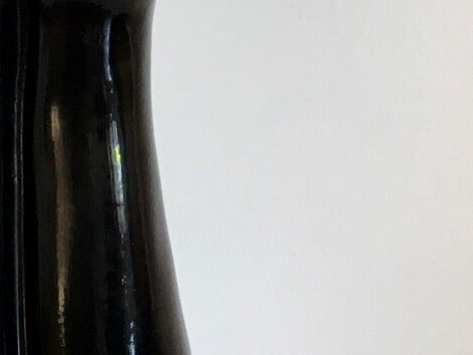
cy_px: -143
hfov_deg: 15.8
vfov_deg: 11.6
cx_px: 40
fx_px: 1681
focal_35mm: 123
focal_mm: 4.15
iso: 80
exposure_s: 1/33
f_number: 2.2
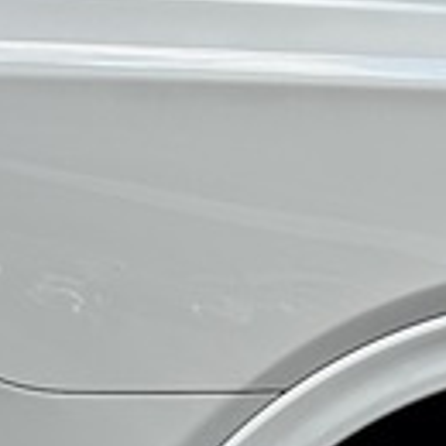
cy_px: 148
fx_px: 2434
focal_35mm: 167
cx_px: 587
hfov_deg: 10.2
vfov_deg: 10.5
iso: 80
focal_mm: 6.86
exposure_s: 1/1212
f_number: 1.78
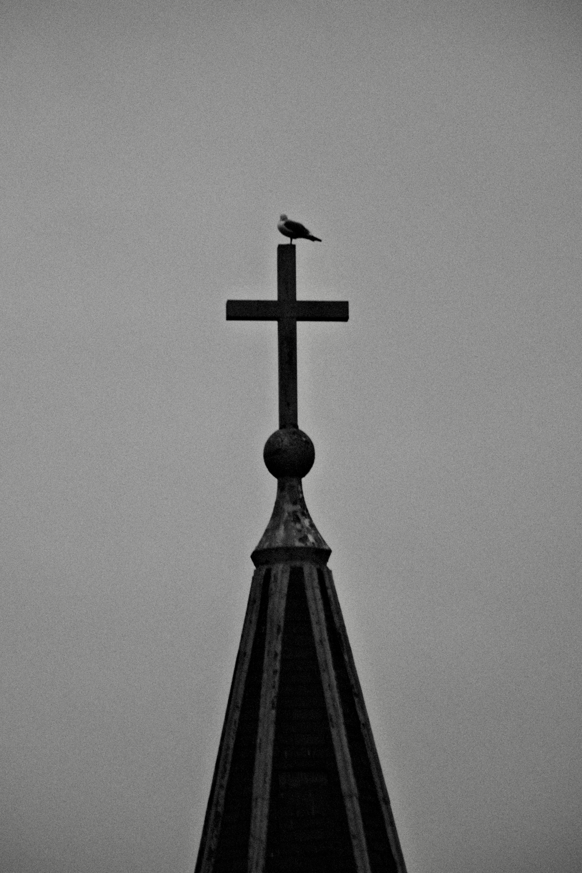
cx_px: 291
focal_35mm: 450
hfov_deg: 3.1
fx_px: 10912
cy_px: 436
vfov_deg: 4.6
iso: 500
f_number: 5.6
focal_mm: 300
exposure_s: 1/600
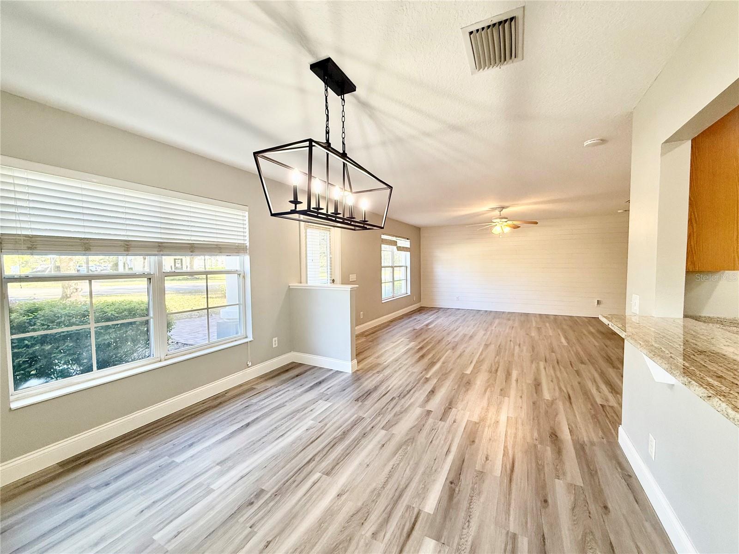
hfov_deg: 102.1
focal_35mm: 14
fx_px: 299
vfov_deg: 85.7
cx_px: 370
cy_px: 277
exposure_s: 1/120
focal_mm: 2.22
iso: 125
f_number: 2.2
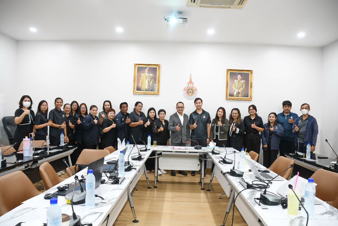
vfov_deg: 47.9
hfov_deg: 67.4
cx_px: 169
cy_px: 113
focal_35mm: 27
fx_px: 254
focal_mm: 18
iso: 500
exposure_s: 1/30
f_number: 4
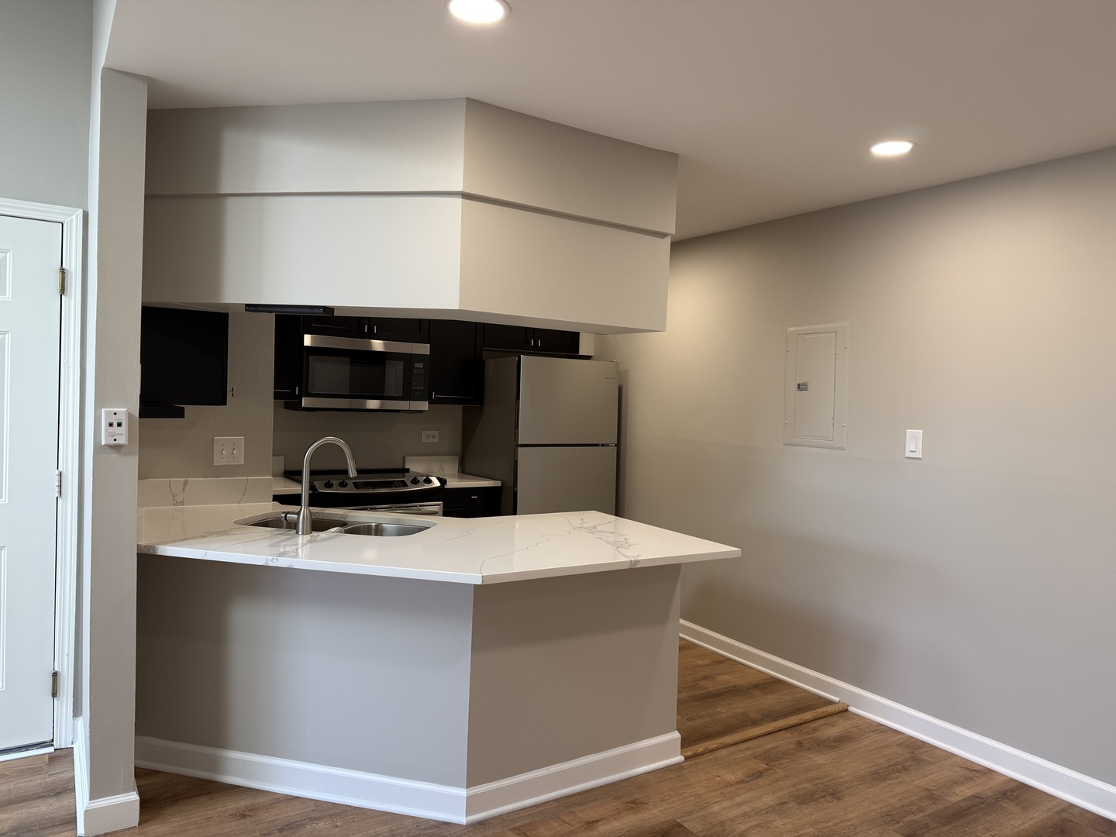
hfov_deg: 71.6
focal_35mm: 24
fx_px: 774
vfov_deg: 56.8
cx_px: 558
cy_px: 418
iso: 125
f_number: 1.78
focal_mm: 6.76
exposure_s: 1/120
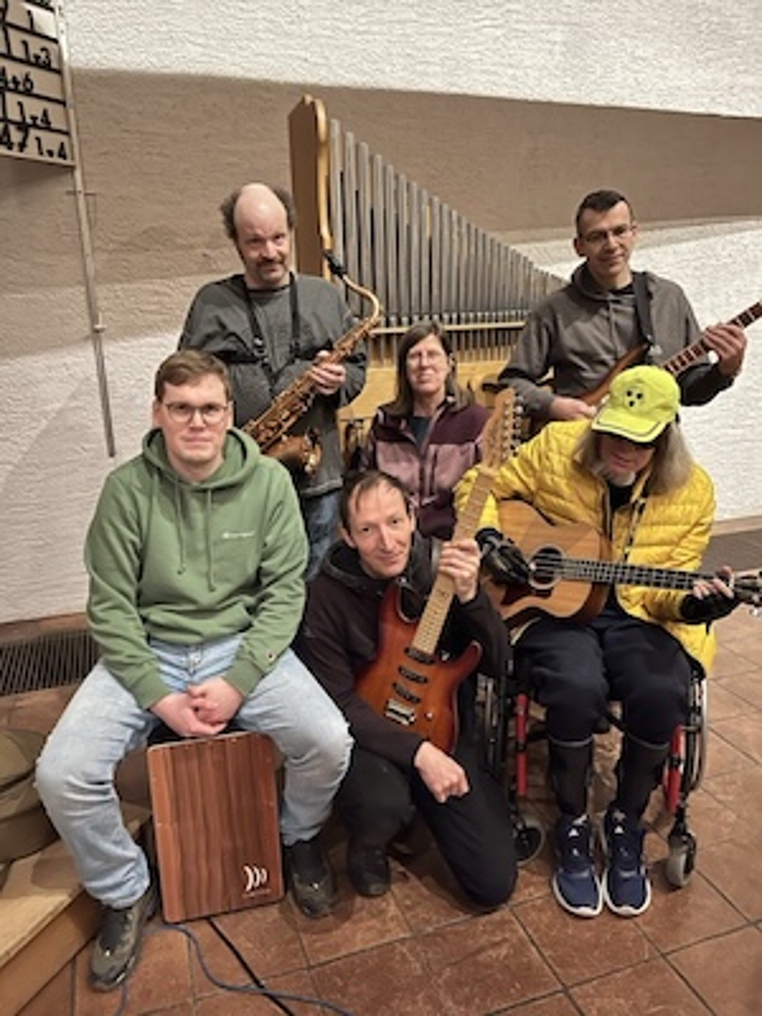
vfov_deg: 67.3
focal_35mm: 26
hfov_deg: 53.1
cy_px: 508
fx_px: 763
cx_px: 381
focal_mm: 5.1
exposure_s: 1/17
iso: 1000
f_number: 1.6
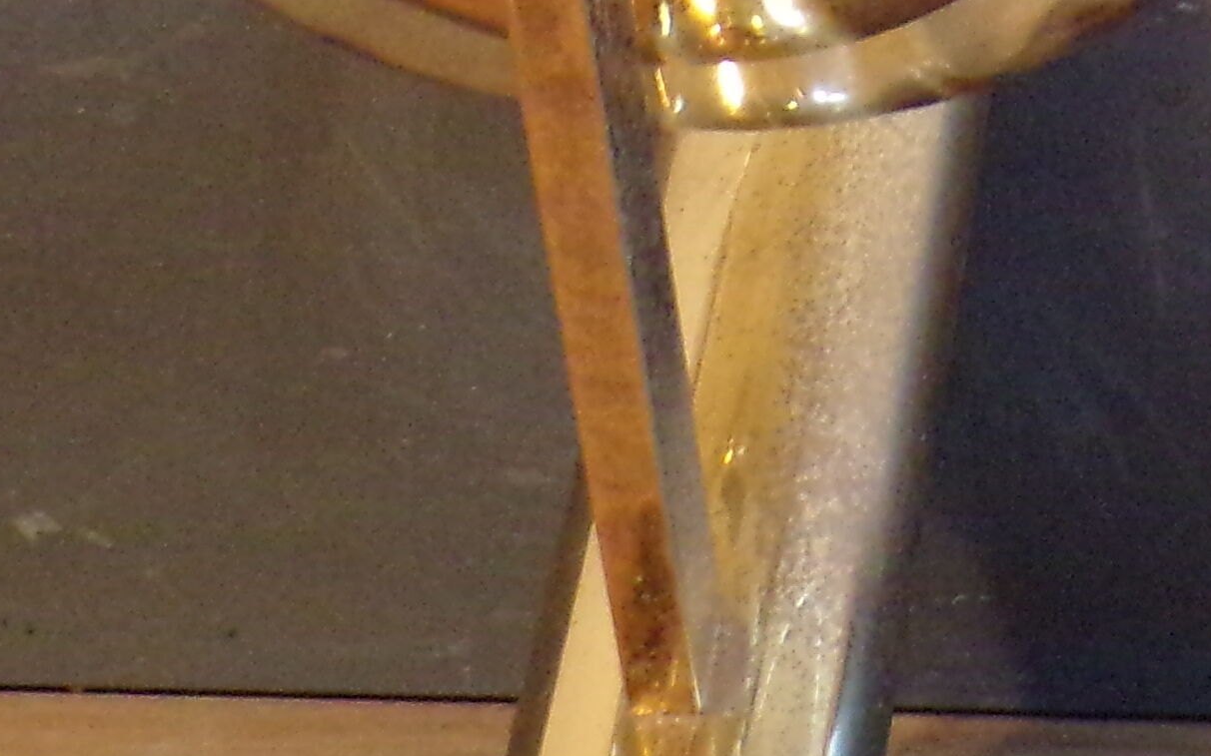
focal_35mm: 129
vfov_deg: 9.9
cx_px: 1511
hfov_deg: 15.5
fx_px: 4257
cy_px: -257
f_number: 3.2
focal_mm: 5.8
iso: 556
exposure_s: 1/17
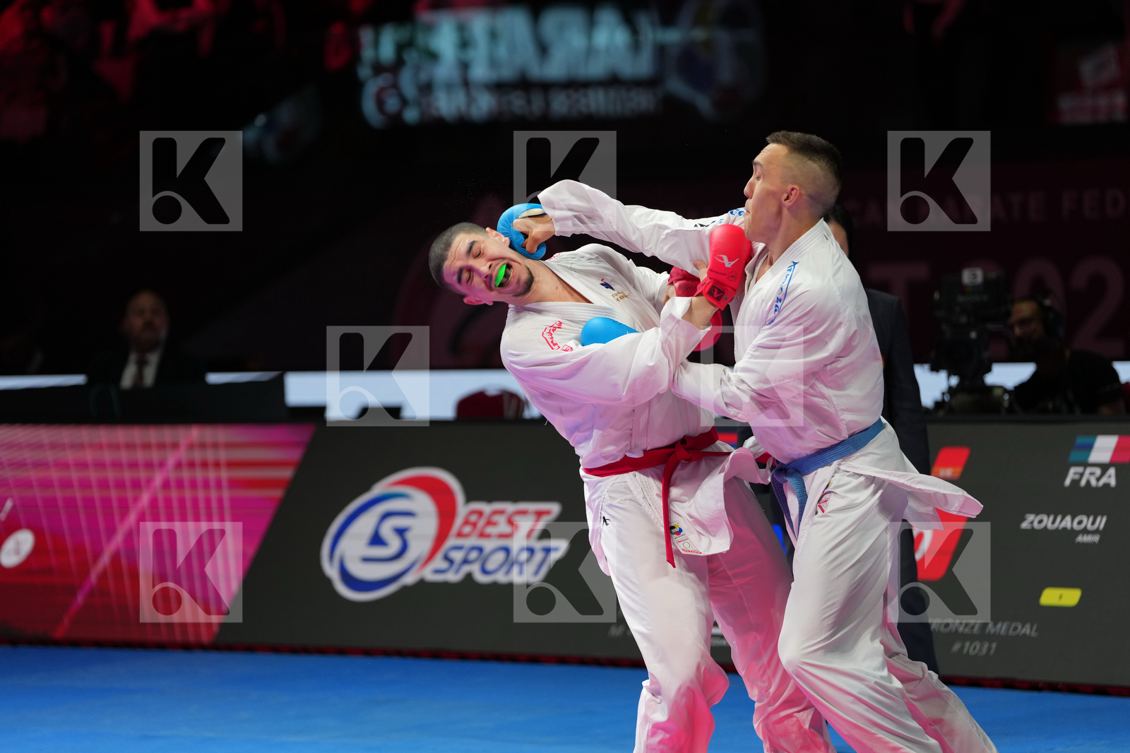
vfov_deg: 9.3
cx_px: 565
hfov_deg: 13.9
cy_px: 376
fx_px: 4644
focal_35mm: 148
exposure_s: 1/1000
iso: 800
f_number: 2.8
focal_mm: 148
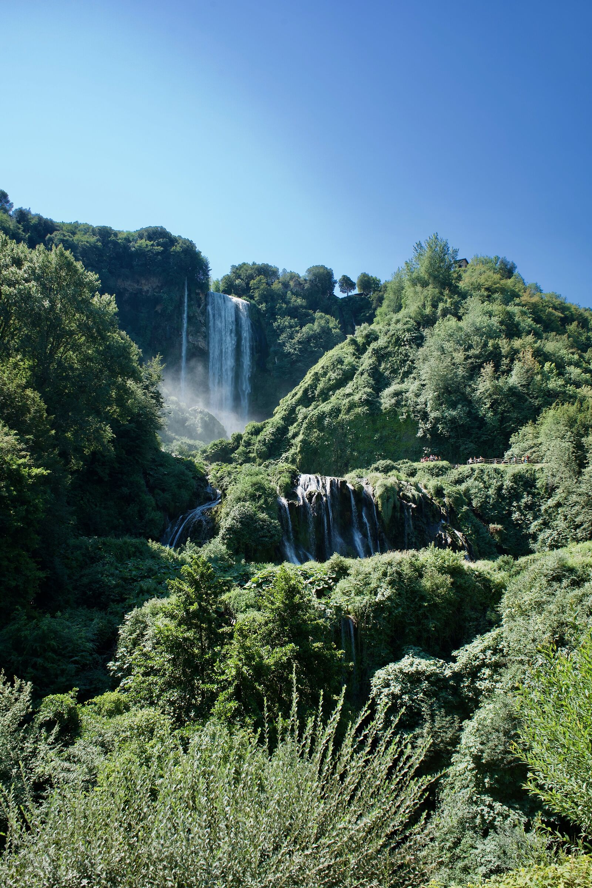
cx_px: 296
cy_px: 444
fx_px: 691
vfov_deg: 65.5
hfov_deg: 46.4
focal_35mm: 28
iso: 200
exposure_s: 1/100
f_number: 11
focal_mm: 28
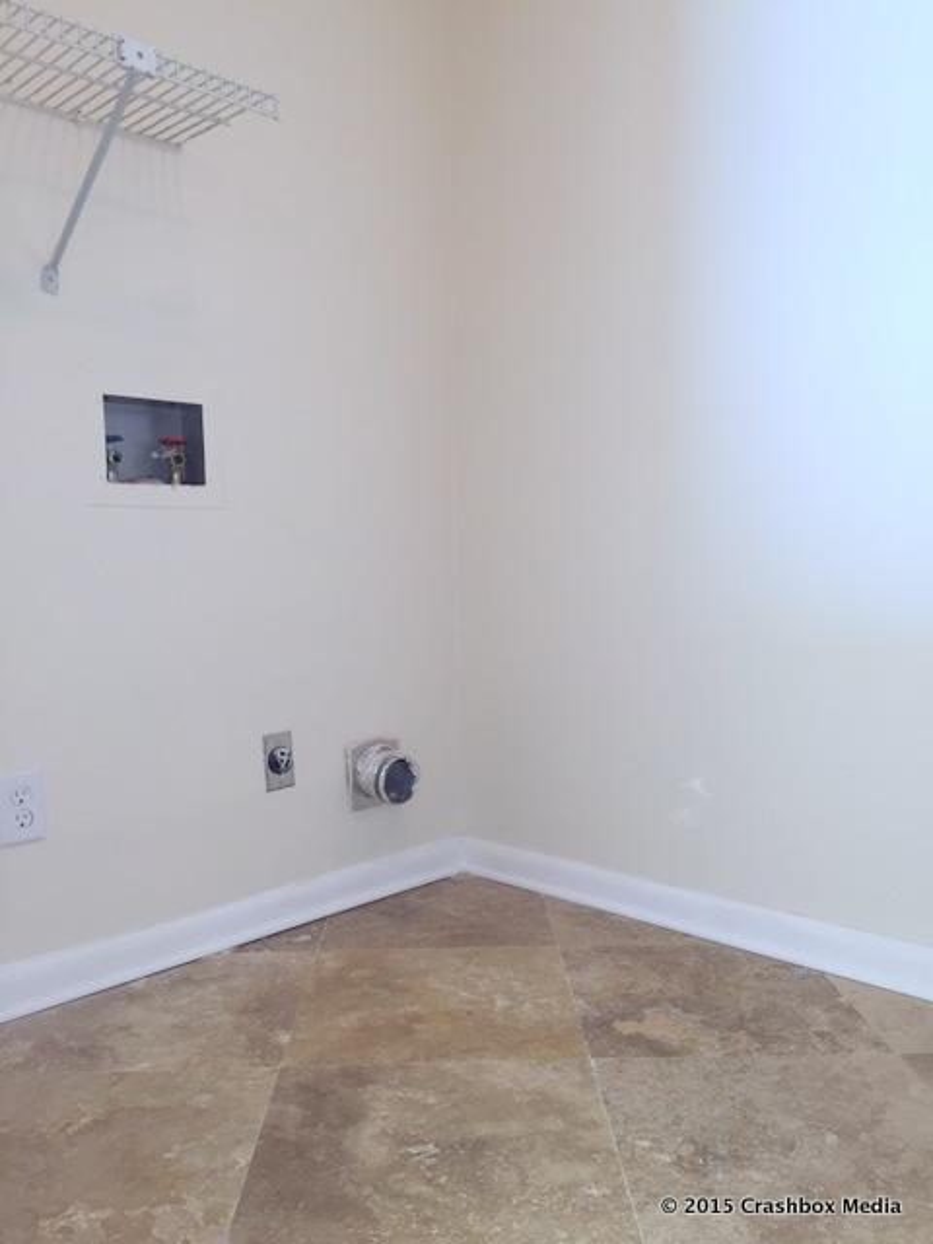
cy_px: 622
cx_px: 466
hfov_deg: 48.2
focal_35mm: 29
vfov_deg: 61.7
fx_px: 1042
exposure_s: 1/30
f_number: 2.2
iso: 64
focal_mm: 4.15
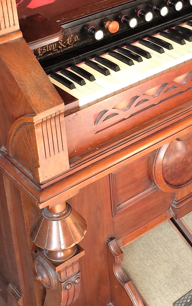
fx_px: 594
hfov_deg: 18.3
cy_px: 67
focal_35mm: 71
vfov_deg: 28.4
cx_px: 127
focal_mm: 4.15
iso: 40
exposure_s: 1/33
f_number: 2.2
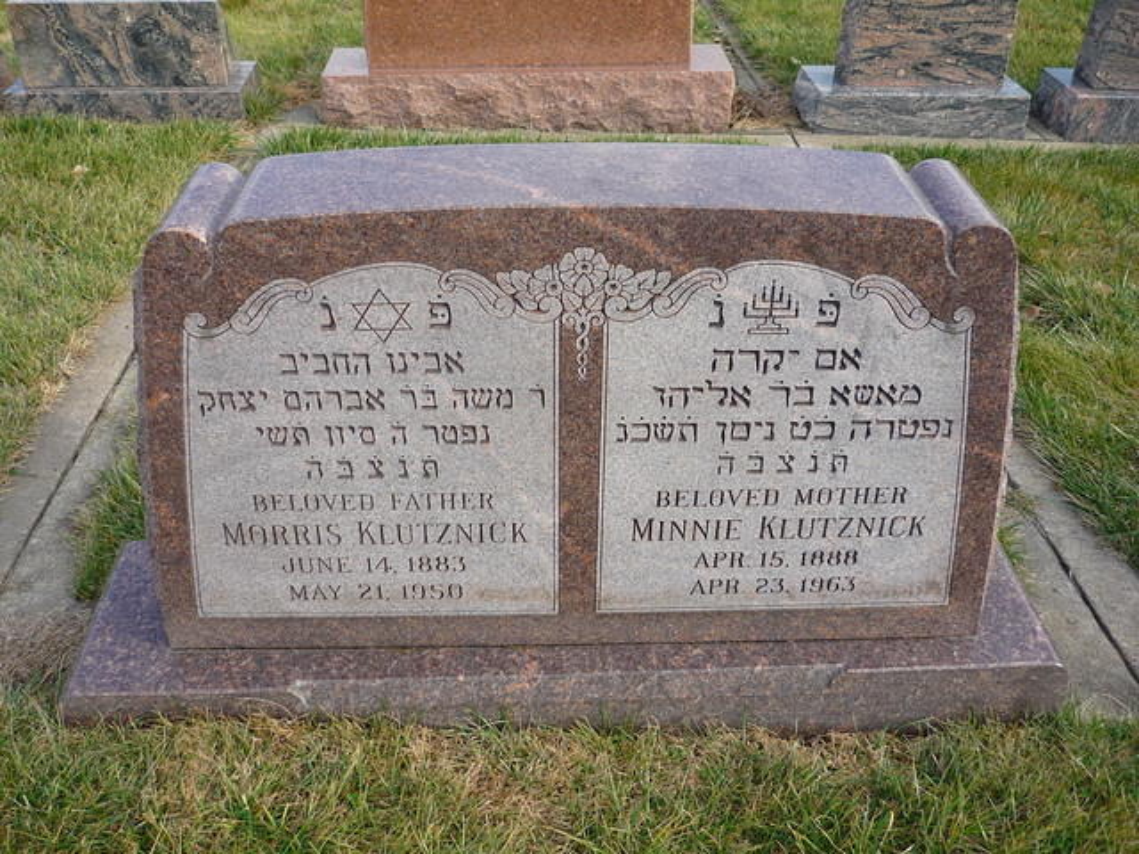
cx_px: 570
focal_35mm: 33
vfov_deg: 42.9
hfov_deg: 55.4
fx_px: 1086
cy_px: 427
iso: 100
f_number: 2.8
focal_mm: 5.5
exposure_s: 1/400
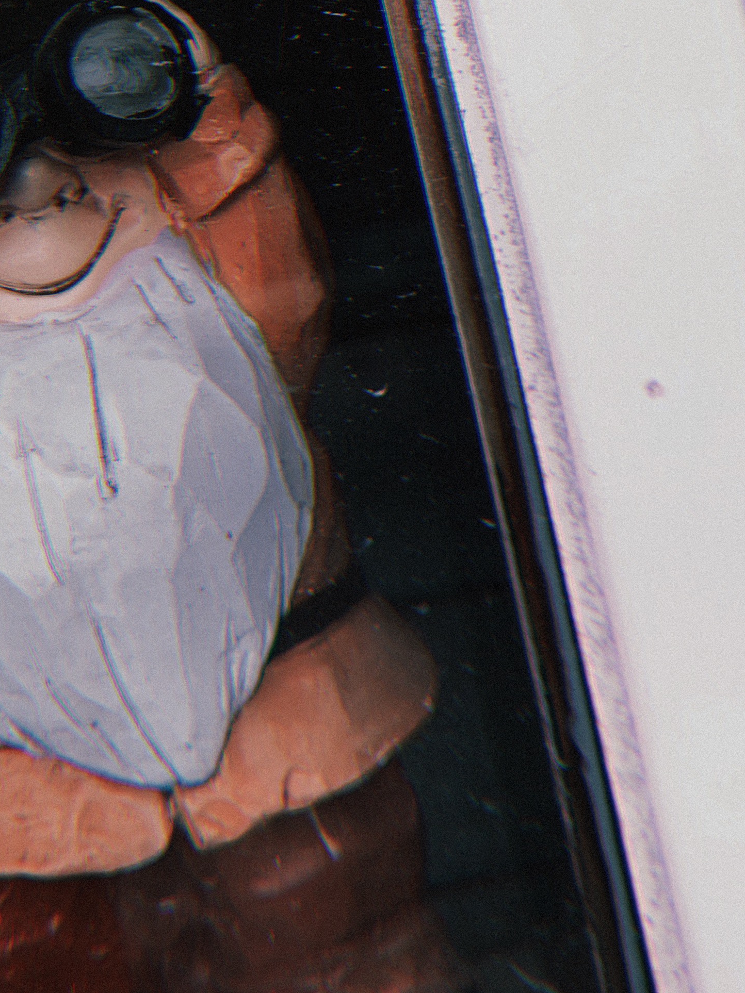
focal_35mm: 54
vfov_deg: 32.3
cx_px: 17
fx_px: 1550
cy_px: -36
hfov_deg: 25.8
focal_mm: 4.25
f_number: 1.8
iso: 25
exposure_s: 1/122
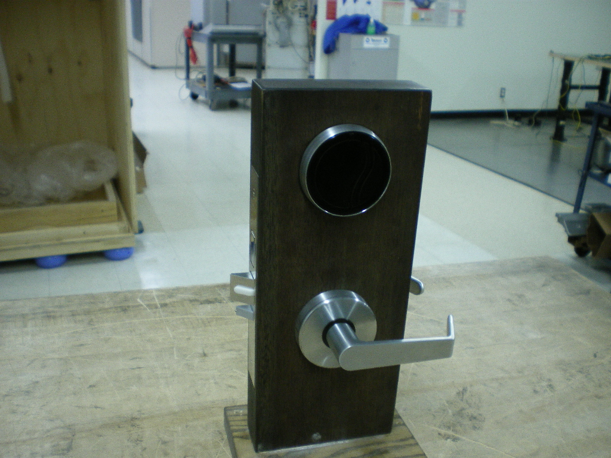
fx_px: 635
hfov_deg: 51.4
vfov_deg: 39.7
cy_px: 229
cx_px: 306
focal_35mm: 36
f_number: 3.1
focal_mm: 6.3
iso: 250
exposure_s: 1/50
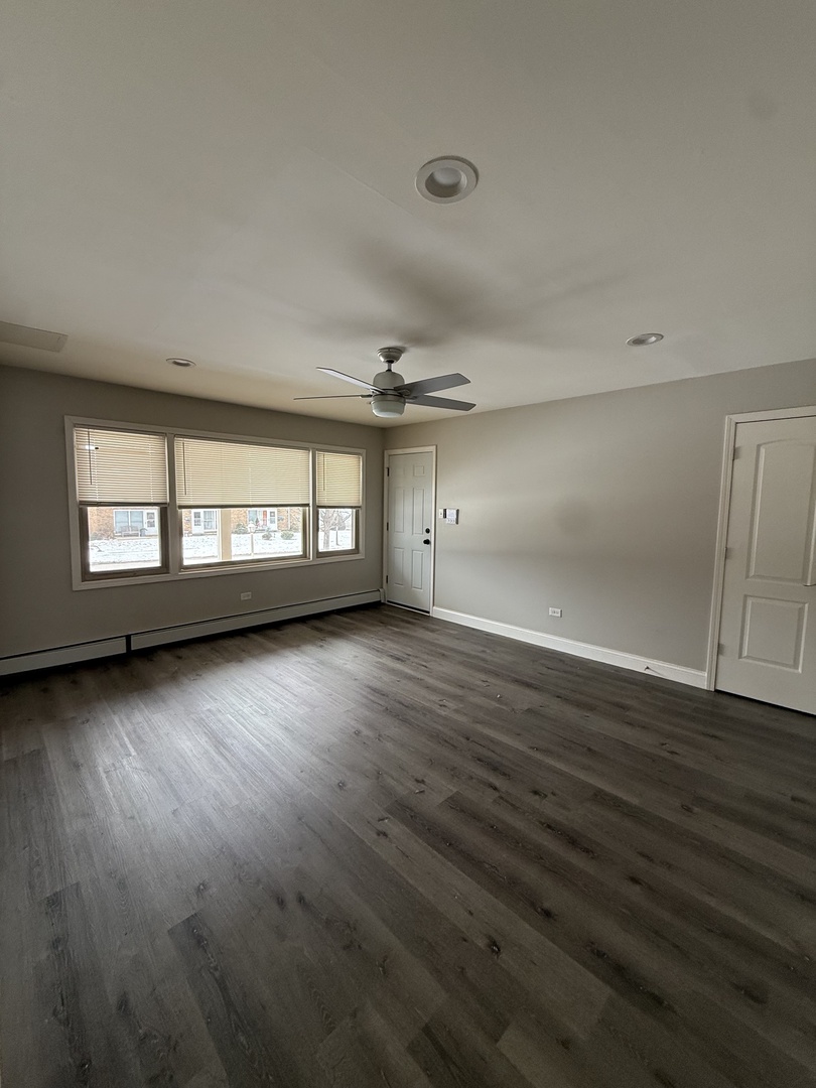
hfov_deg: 85.7
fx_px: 440
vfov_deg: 102.1
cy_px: 544
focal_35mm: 14
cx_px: 408
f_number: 2.2
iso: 125
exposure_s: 1/99
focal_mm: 2.22
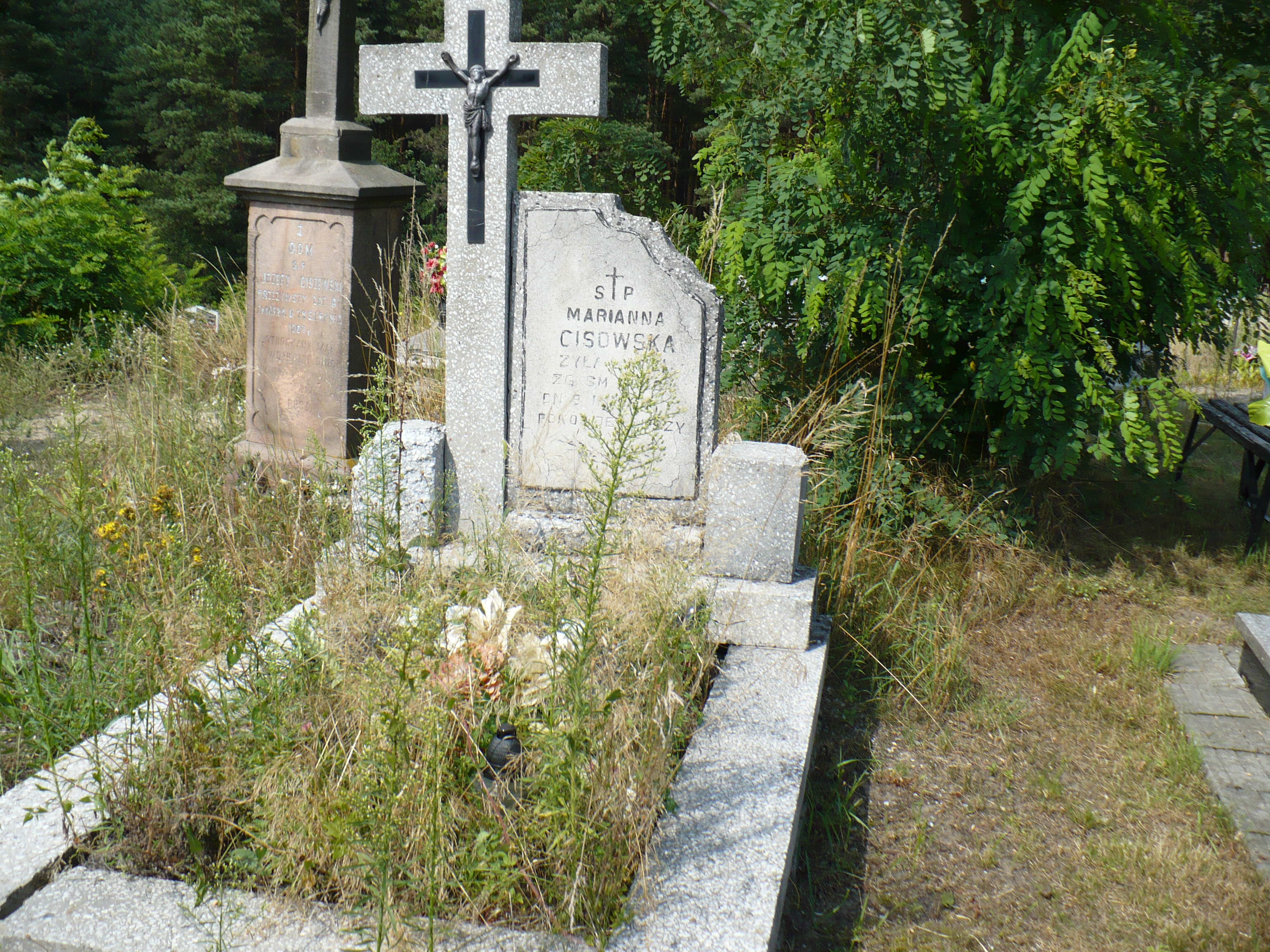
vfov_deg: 38.7
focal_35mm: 37
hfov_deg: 50.1
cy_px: 476
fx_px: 1357
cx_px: 635
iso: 100
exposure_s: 1/160
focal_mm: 6.1
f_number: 8
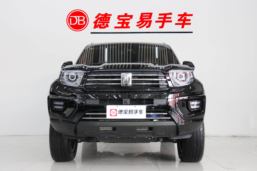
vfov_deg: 28.0
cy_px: 86
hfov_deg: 41.2
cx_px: 128
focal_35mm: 48
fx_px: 342
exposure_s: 1/8
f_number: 5.6
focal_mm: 32
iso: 200
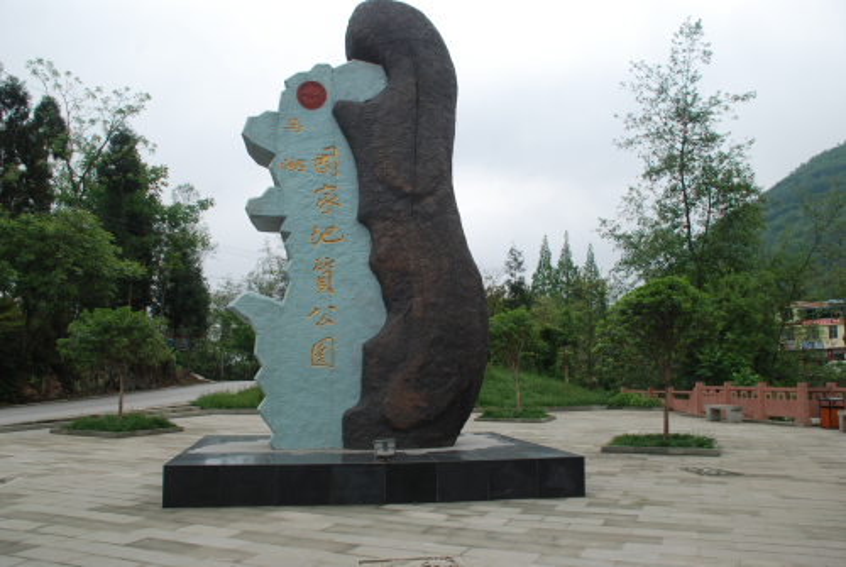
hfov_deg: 61.9
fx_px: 706
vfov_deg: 43.7
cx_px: 423
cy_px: 284
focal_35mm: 30
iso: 200
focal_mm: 20
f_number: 7.1
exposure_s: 1/200
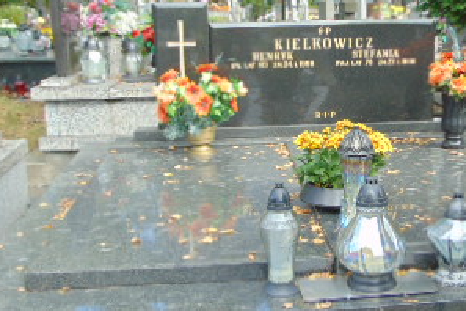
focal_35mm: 56
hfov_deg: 35.2
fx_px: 725
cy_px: 177
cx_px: 319
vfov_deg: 24.2
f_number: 3
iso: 80
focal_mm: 4.5
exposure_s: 1/200
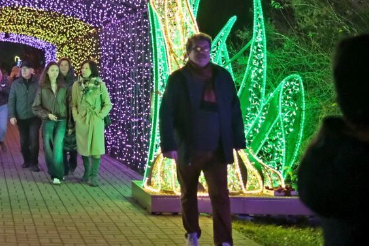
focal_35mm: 78
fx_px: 800
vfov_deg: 17.3
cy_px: 31
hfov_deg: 25.0
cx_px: 17
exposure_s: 1/680
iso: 3200
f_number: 1.4
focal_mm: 23
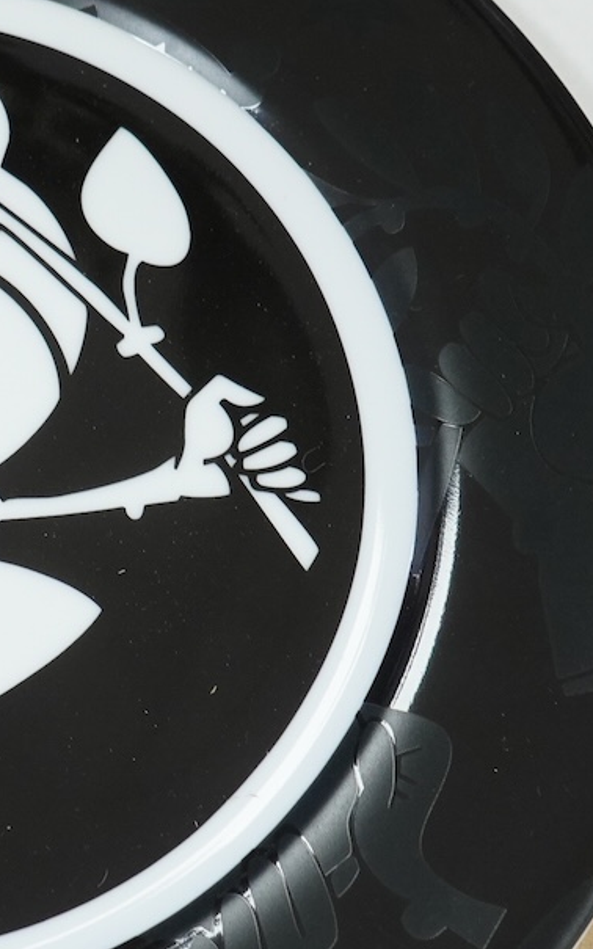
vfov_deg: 25.5
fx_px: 2095
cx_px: -100
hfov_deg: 15.6
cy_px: 515
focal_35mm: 81
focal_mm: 28
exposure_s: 1/125
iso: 2500
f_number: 7.1
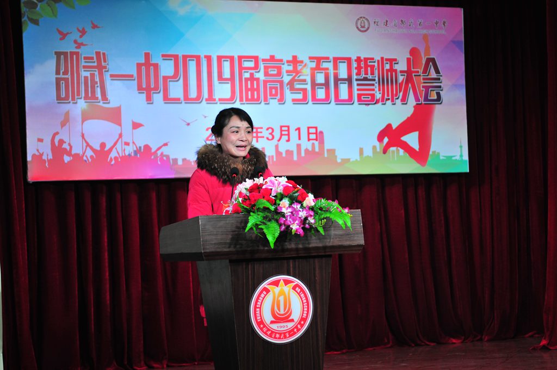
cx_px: 278
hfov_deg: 27.0
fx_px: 1159
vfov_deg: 18.1
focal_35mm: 75
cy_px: 185
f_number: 2.8
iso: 320
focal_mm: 50
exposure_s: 1/200
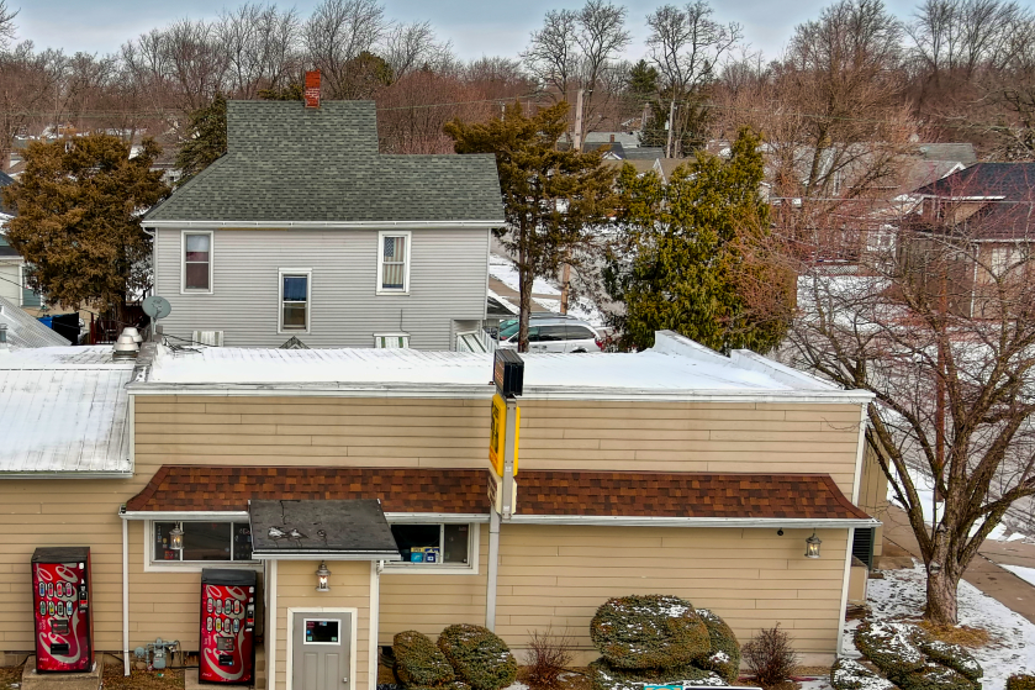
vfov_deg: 24.1
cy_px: 439
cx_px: 178
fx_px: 1610
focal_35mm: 56
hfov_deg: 34.3
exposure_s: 1/464
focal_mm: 10.6
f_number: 2.8
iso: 105
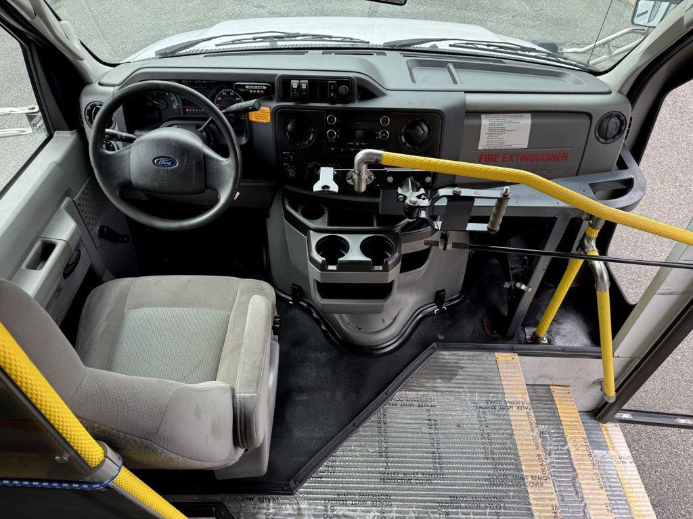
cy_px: 260
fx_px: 480
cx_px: 346
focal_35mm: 24
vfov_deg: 56.8
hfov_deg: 71.6
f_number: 1.78
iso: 64
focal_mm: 6.76
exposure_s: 1/234
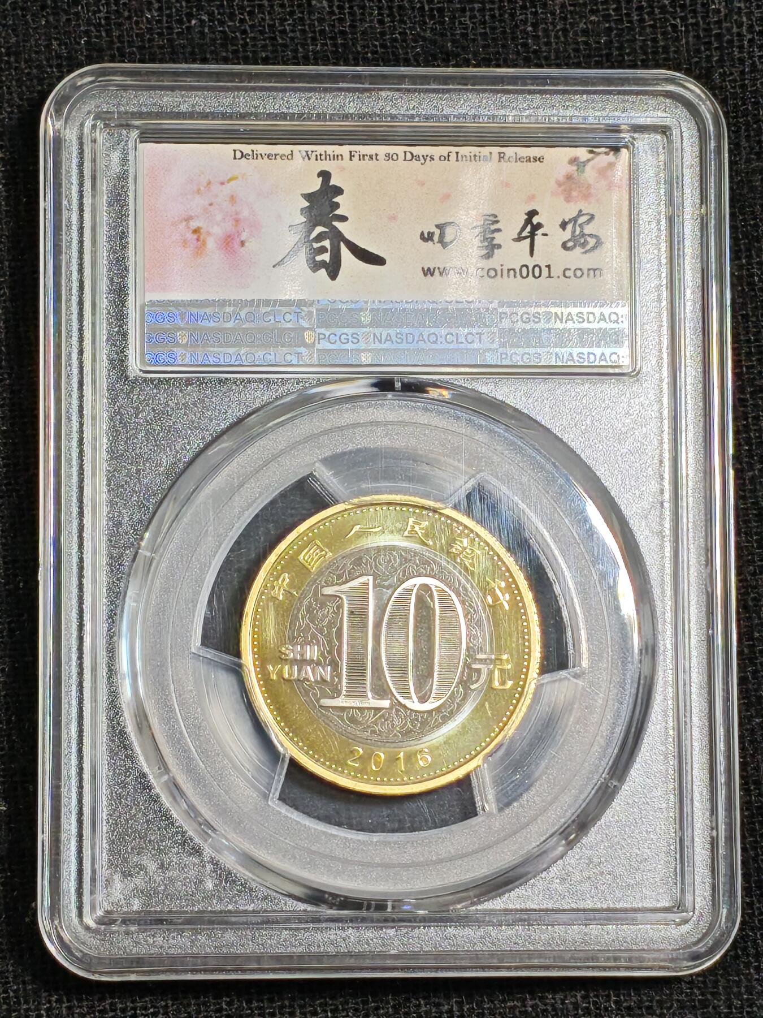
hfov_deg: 12.3
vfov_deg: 16.4
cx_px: 382
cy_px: 509
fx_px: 3527
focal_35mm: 120
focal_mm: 4.94
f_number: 1.5
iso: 50
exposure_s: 1/1190
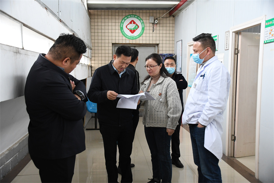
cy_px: 92
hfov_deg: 57.2
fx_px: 251
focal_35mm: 33
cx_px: 137
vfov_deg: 40.0
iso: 1600
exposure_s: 1/60
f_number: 3.8
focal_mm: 22
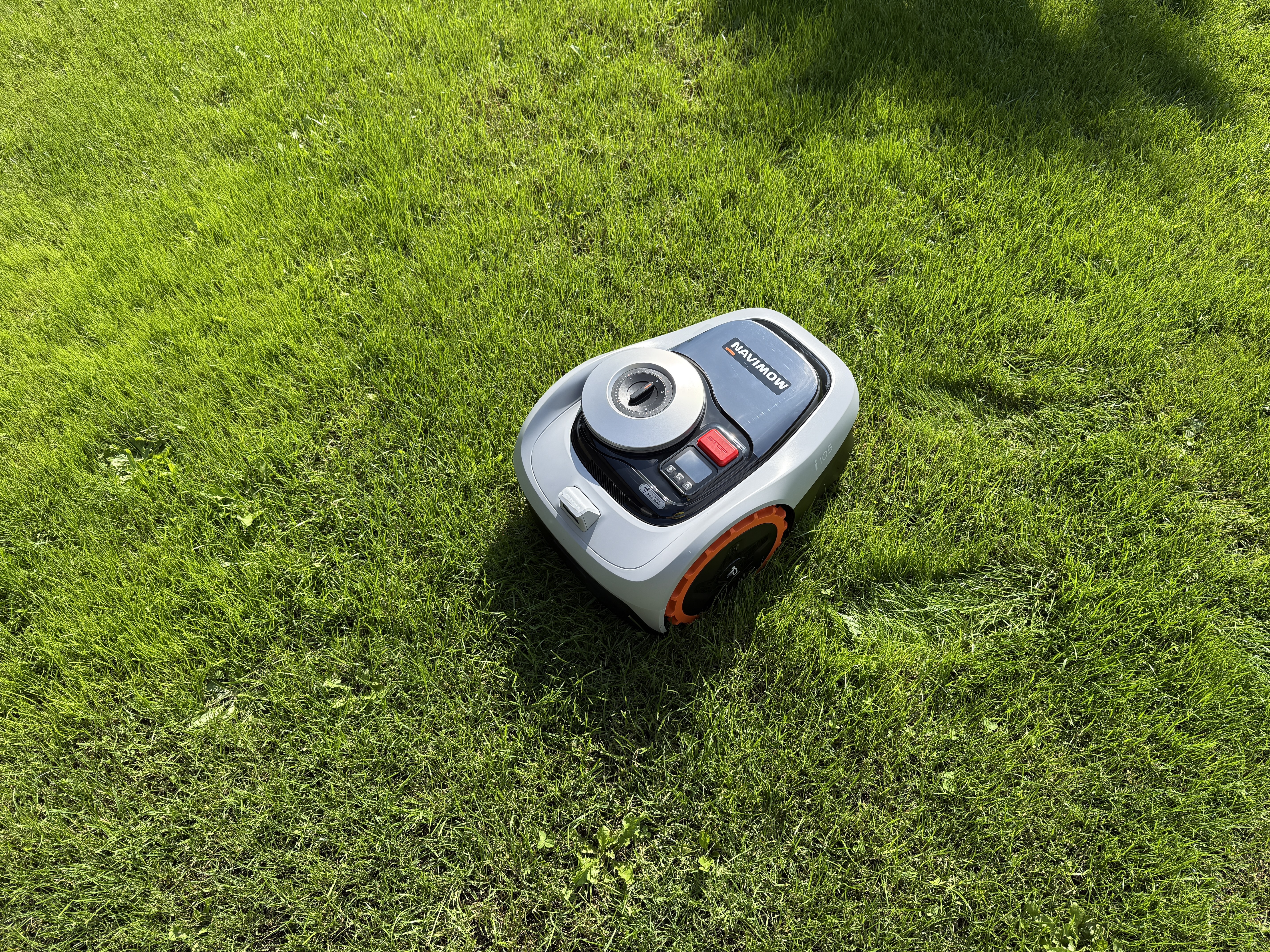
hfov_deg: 71.6
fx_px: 881
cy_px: 476
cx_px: 635
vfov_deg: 56.8
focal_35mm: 24
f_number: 1.78
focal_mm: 6.76
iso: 100
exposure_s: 1/2110
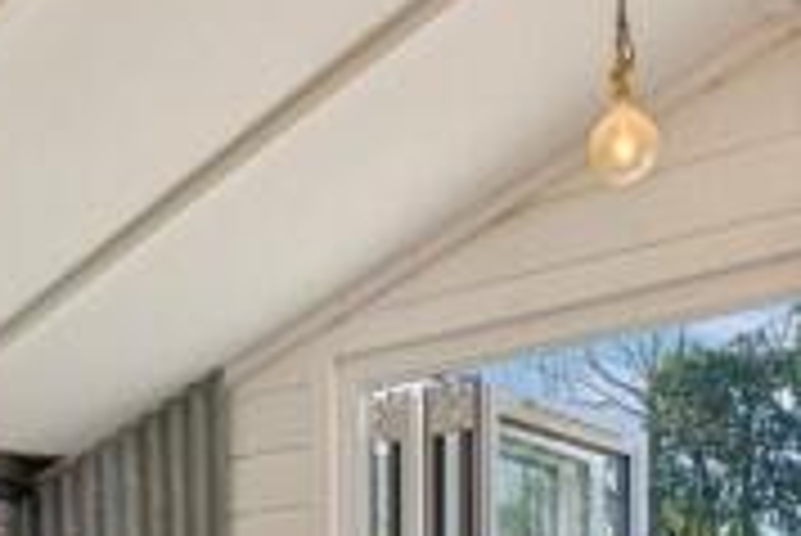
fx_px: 1314
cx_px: 403
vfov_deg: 20.1
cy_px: 790
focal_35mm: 59
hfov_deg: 33.9
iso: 640
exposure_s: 1/320
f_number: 5.6
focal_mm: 16
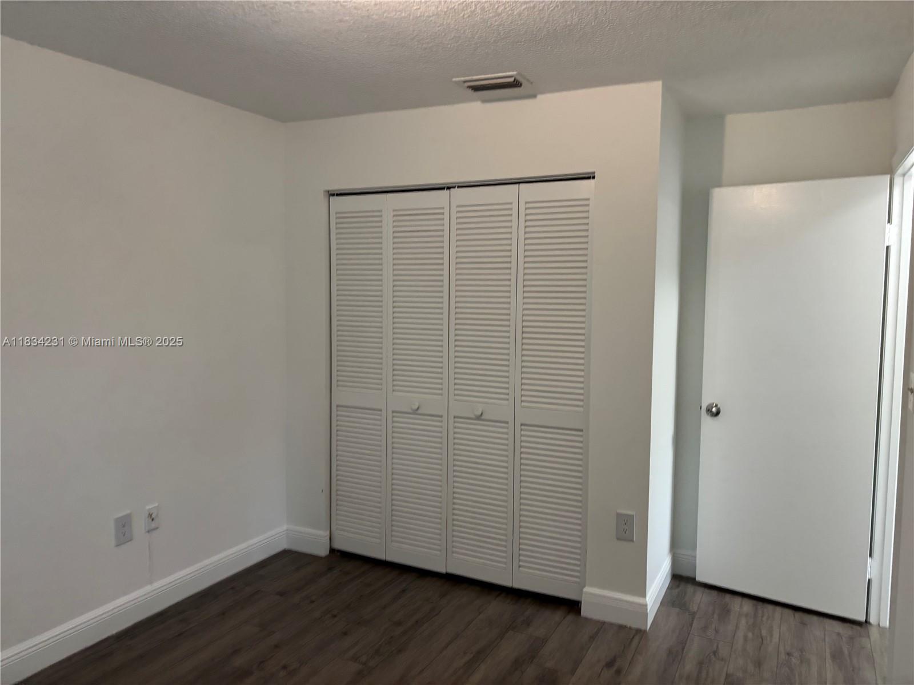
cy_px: 342
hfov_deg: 67.3
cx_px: 457
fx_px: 687
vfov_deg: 53.1
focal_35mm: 26
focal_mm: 5.96
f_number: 1.6
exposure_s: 1/60
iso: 200
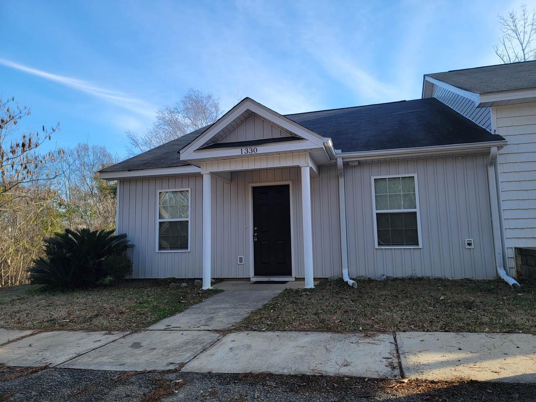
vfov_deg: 56.8
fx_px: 372
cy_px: 201
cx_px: 268
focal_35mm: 24
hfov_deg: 71.6
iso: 16
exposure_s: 1/316
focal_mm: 6.7
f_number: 1.8
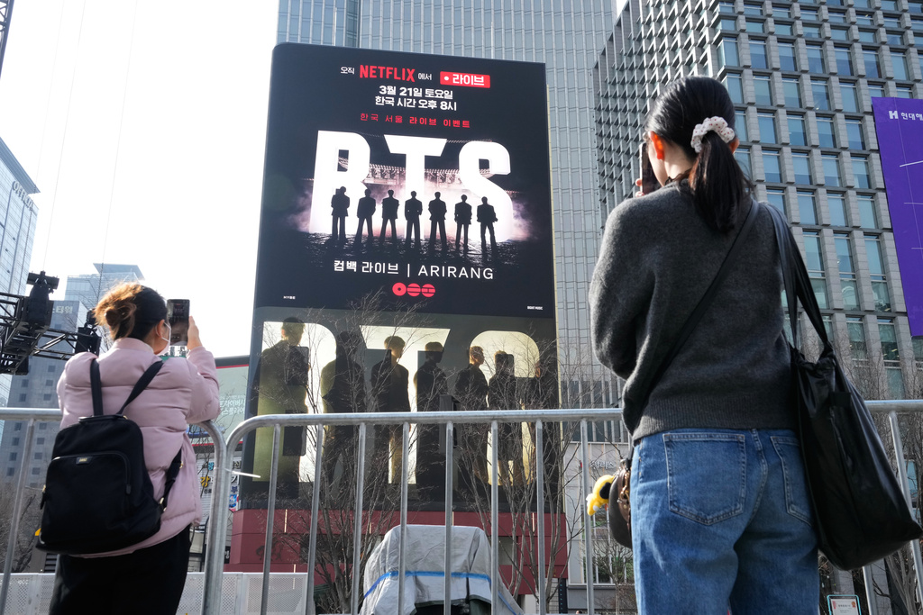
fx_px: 846
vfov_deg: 40.0
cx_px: 462
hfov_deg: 57.2
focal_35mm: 33
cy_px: 308
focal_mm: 33
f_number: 13
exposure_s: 1/500
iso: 1600
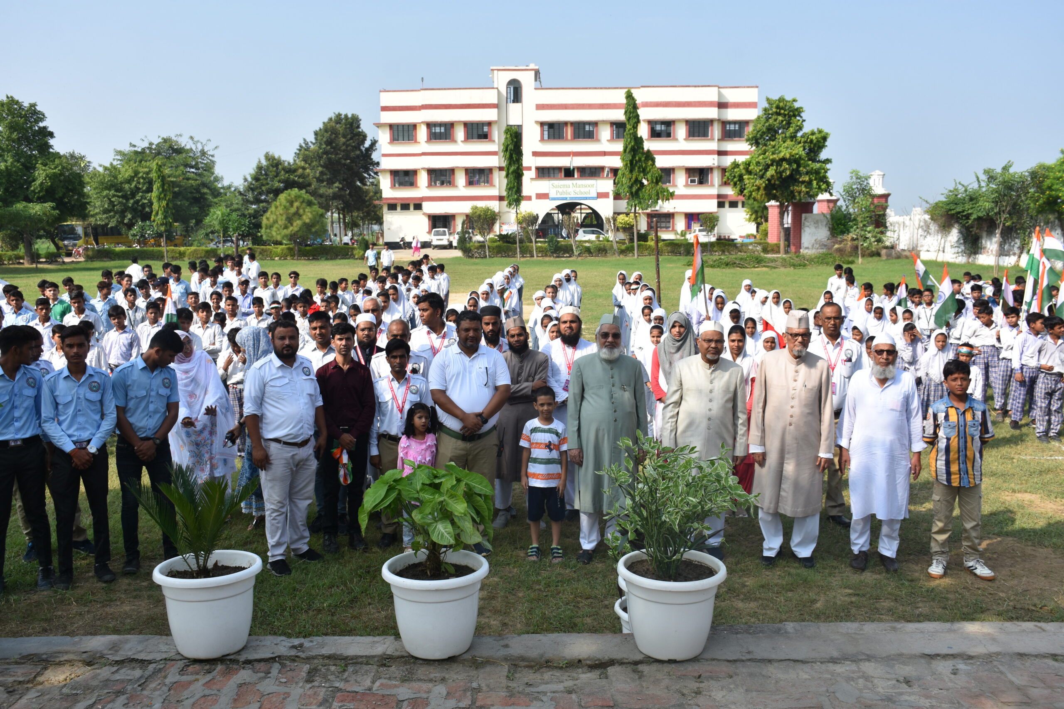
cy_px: 354
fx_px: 975
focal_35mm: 33
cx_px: 532
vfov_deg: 40.0
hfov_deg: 57.2
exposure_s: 1/500
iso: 200
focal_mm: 22
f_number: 8
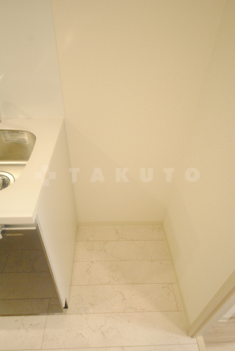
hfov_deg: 59.6
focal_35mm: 21
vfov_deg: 81.2
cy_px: 176
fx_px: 205
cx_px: 118
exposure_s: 1/30
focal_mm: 14
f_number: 5.3
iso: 1600
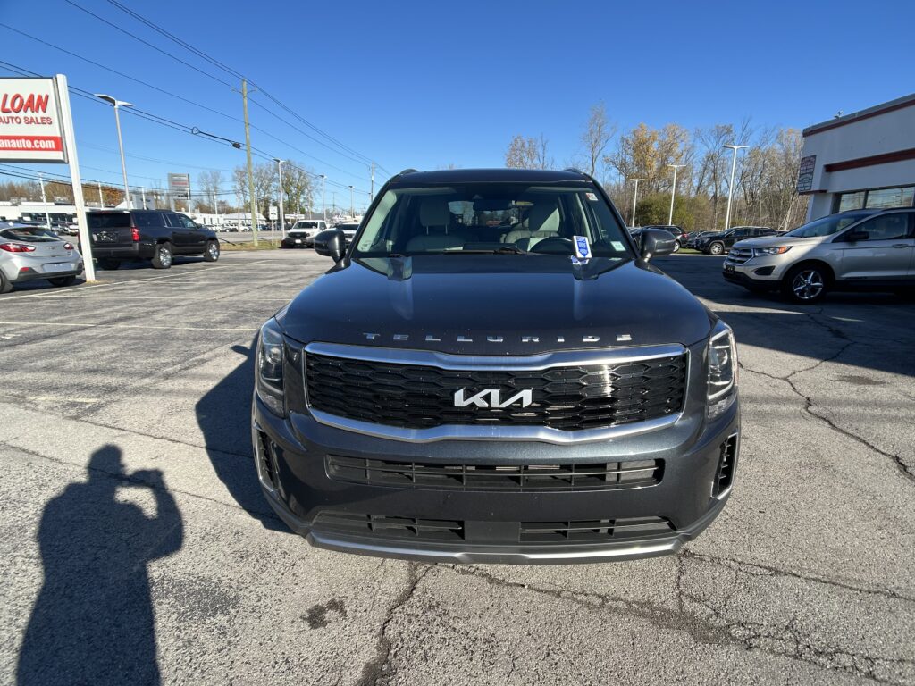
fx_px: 687
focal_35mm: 26
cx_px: 458
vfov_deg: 53.1
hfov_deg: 67.3
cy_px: 343
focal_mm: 5.7
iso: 50
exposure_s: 1/2762
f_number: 1.5
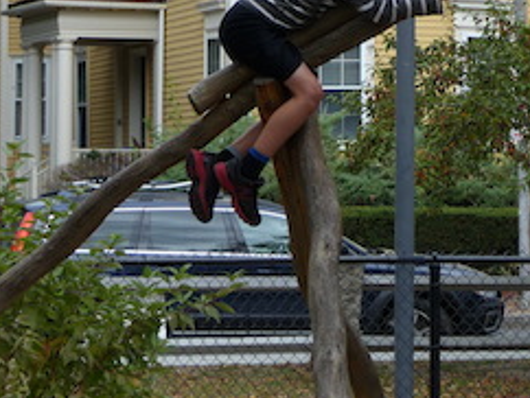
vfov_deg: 6.5
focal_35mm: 229
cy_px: 28
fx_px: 3510
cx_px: 367
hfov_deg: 8.6
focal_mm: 18.7
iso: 100
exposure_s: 1/800
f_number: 2.8
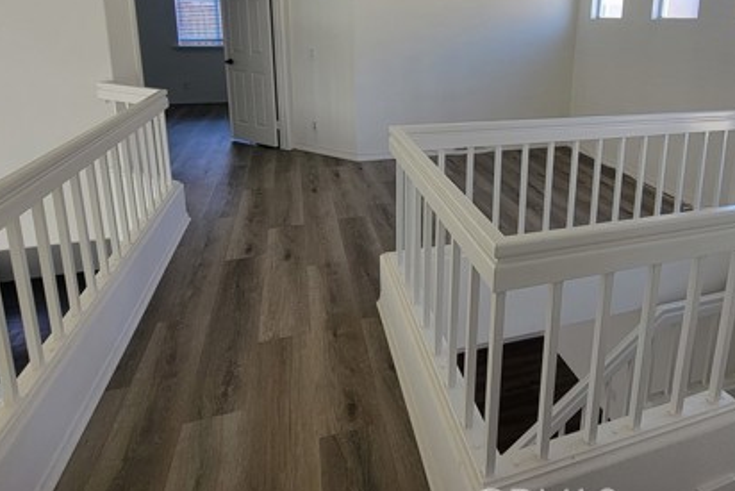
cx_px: 462
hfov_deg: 79.6
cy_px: 102
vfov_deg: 55.5
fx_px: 429
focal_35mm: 21
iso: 64
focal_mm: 2.2
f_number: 2.2
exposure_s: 1/120
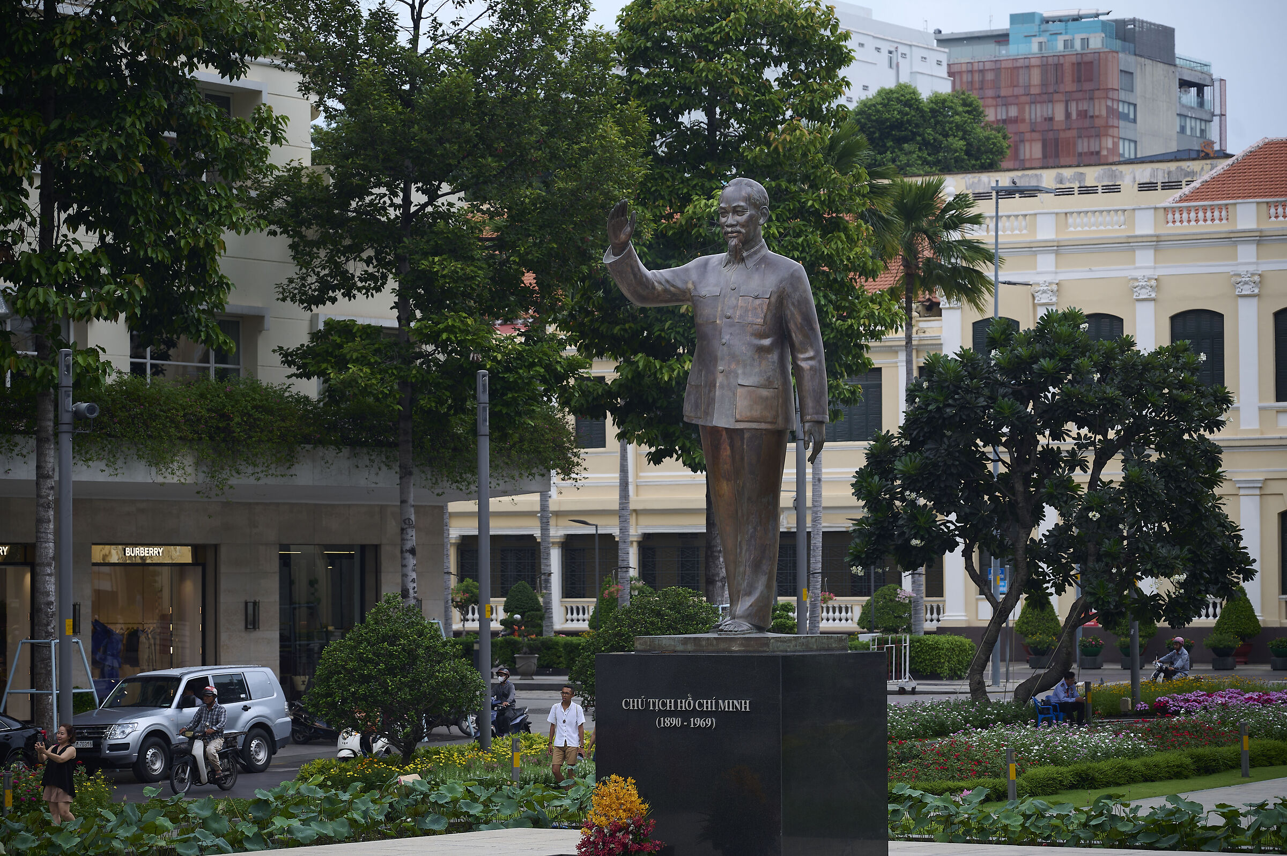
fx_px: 3644
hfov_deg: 20.0
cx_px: 644
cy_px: 428
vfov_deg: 13.4
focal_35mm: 102
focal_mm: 102
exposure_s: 1/350
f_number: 4.8
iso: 100
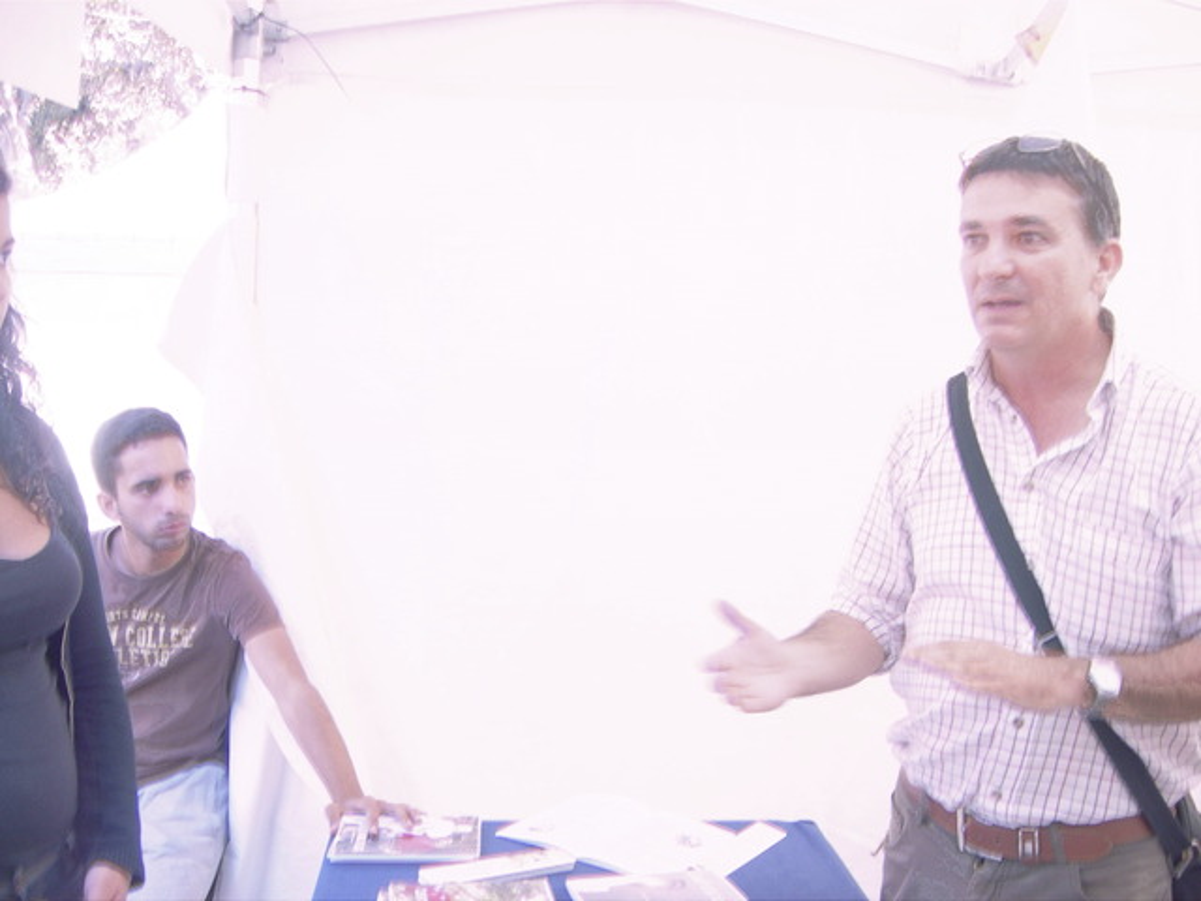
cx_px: 600
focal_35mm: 36
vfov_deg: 39.7
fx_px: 1249
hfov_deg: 51.4
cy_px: 450
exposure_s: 1/100
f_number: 3.4
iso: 64
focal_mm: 7.5
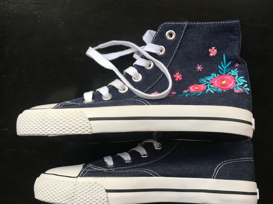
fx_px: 252
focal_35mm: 32
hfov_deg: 56.8
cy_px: 108
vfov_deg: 44.1
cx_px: 142
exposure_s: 1/30
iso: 25
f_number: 2.2
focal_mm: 4.15
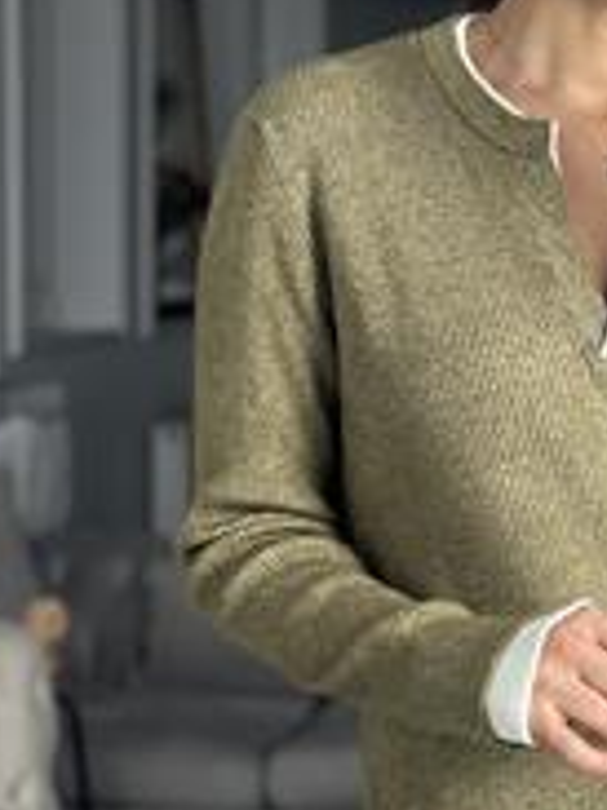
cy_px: 385
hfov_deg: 11.0
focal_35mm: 133
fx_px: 3113
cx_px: 629
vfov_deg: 14.8
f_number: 1.78
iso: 100
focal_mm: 6.86
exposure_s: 1/50
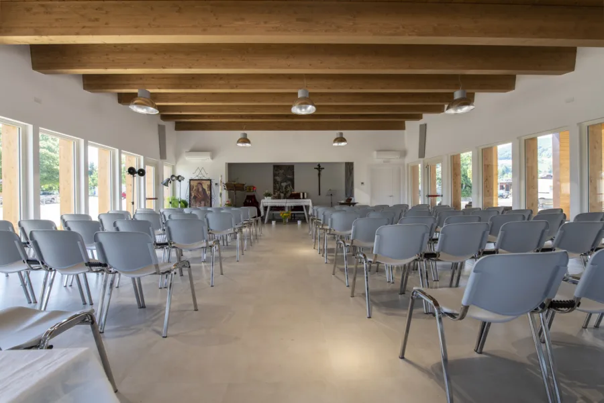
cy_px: 202
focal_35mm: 14
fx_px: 235
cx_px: 302
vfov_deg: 81.2
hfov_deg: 104.3
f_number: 10
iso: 100
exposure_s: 1/8
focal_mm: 14
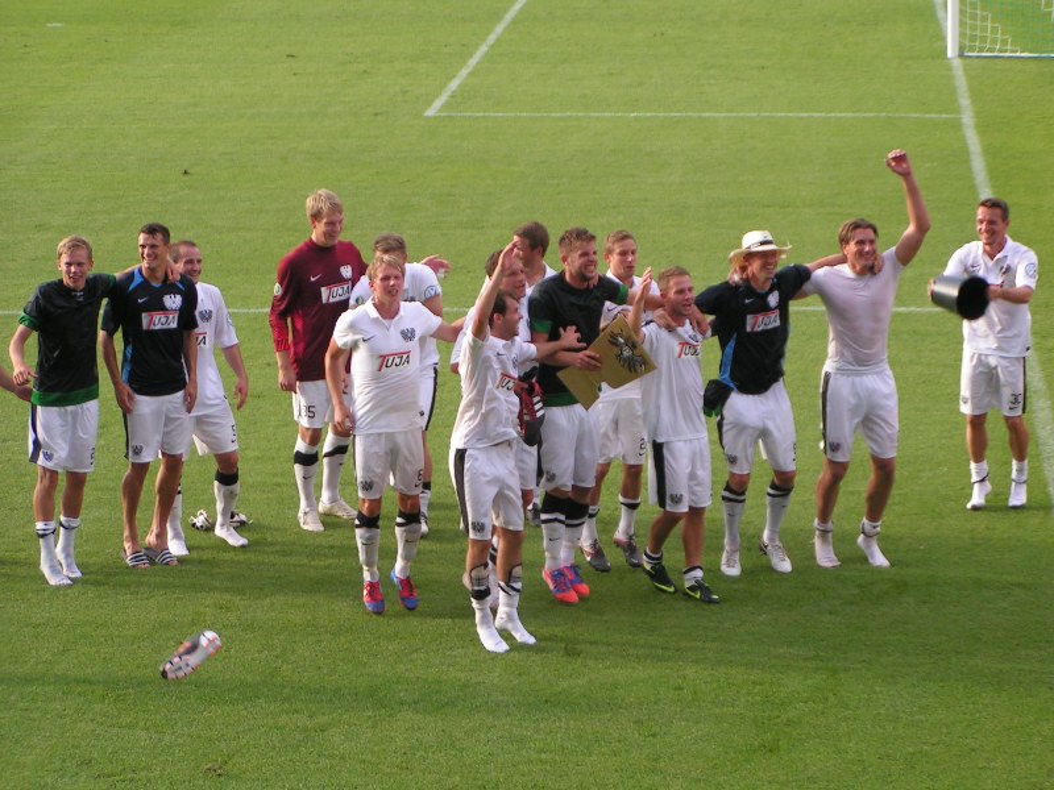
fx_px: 3806
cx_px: 527
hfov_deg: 15.8
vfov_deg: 11.9
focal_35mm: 125
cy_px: 395
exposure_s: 1/250
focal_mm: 19.1
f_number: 3.5
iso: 50
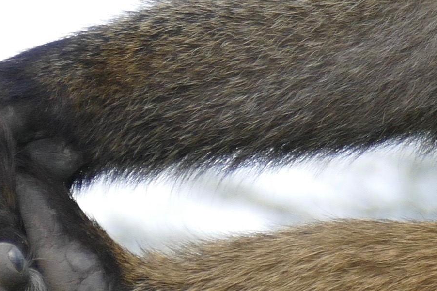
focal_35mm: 1426
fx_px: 17306
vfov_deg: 1.0
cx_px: 924
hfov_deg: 1.4
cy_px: -120
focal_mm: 85.83
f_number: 4
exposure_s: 1/200
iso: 125
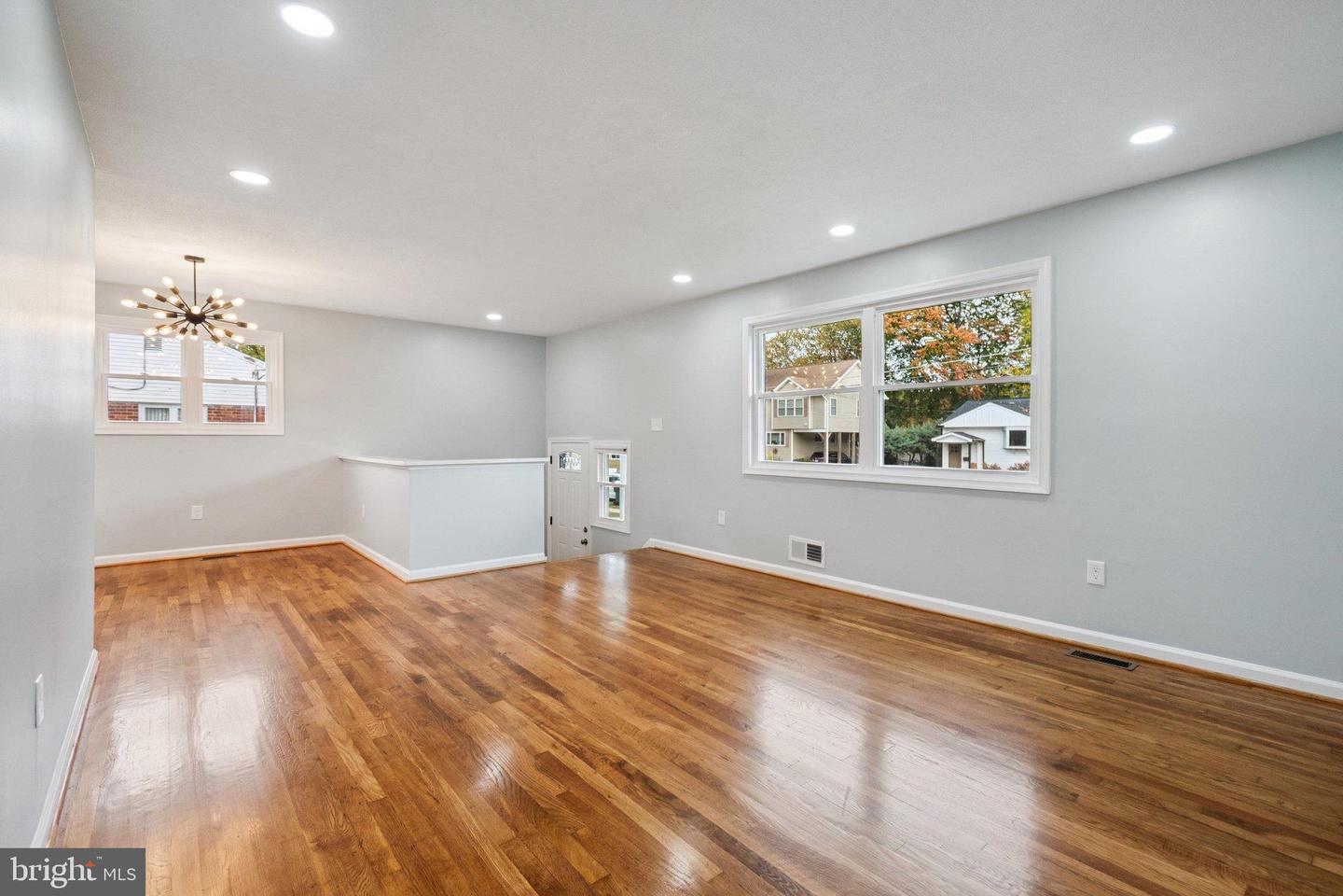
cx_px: 672
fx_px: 560
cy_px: 448
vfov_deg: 77.3
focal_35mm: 15
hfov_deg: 100.4
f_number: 5.6
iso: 400
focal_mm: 10
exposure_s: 1/160
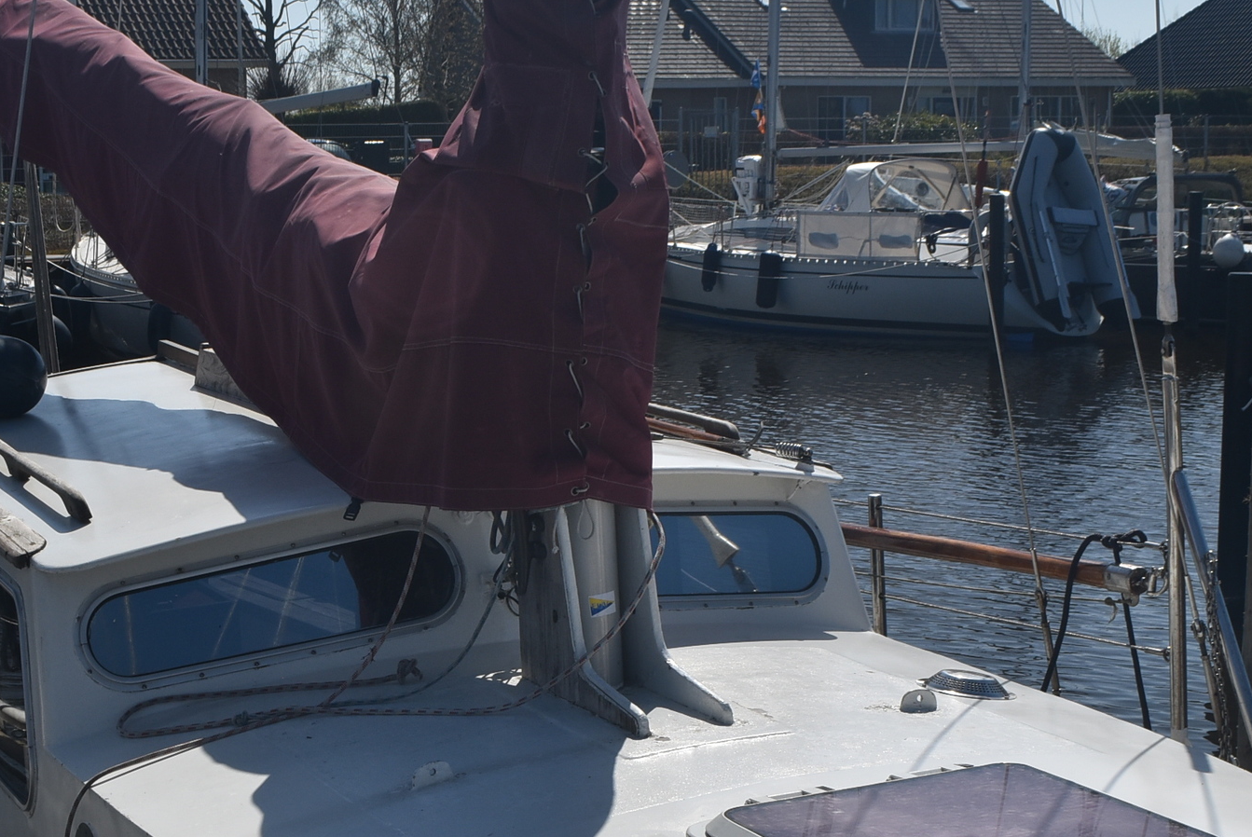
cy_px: 529
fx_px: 2332
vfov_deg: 20.3
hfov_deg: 29.8
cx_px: 416
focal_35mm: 67
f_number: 11
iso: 200
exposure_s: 1/500
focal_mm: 24
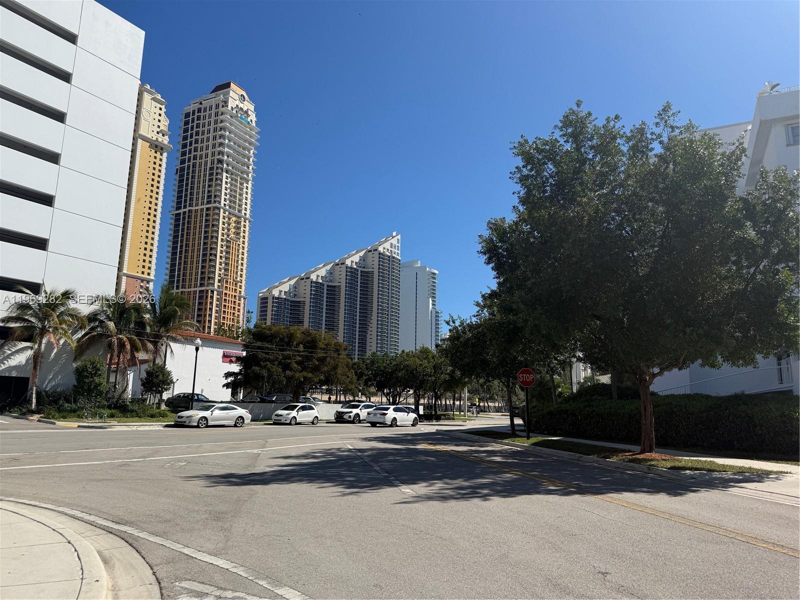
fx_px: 555
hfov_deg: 71.6
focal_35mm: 24
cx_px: 400
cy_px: 300
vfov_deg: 56.8
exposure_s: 1/6173
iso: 80
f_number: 1.78
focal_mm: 6.76
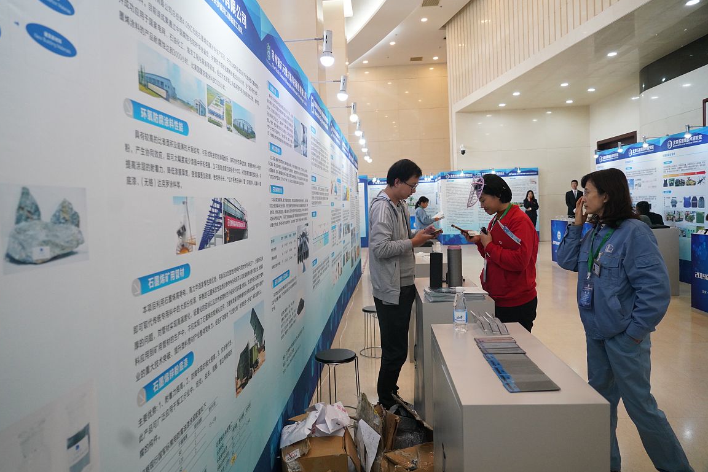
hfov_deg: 71.5
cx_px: 340
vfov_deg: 51.3
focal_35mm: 25
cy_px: 231
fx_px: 492
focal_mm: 24
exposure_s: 1/320
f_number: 4
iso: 3200
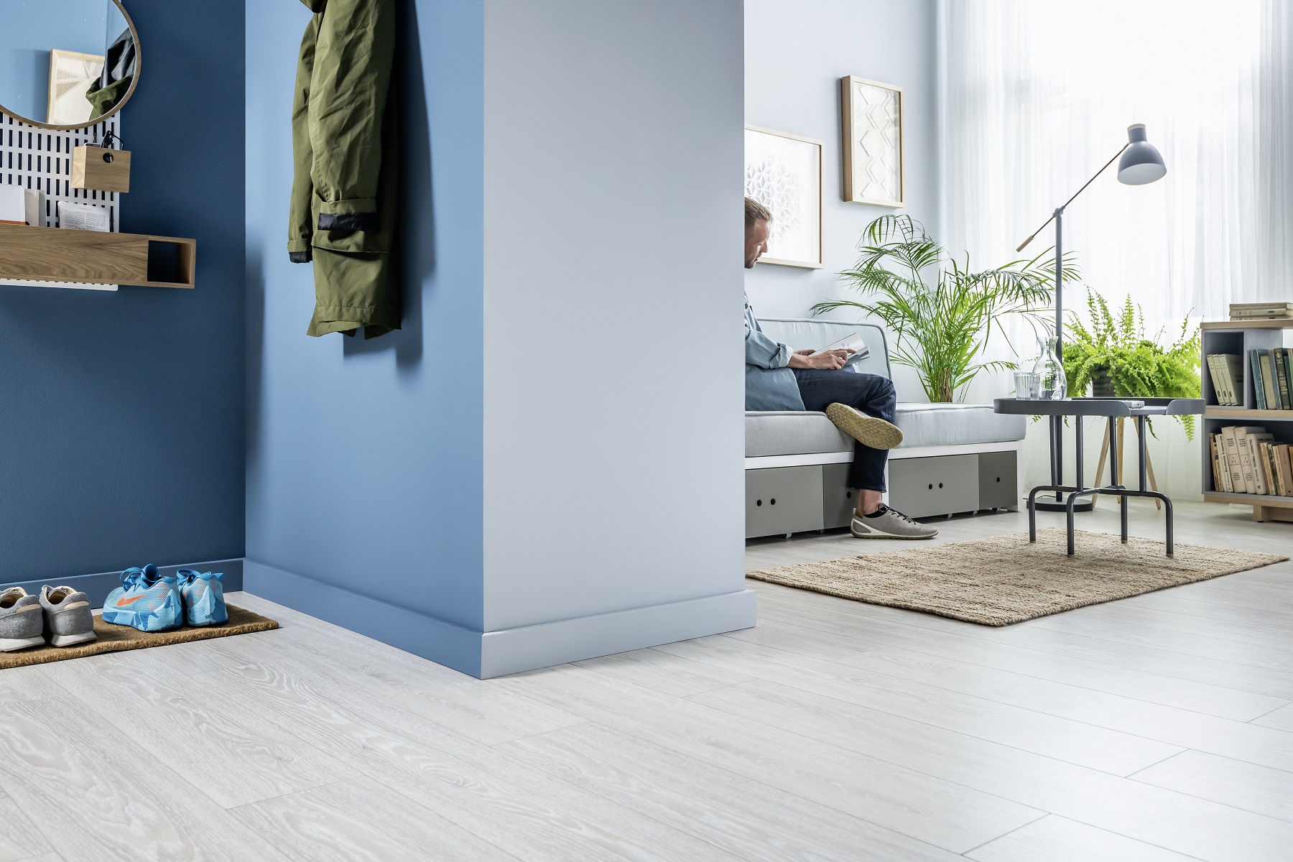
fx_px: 1113
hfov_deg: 60.3
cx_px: 646
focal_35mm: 31
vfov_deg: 42.3
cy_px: 431
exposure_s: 1/125
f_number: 7.1
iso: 320
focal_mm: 31
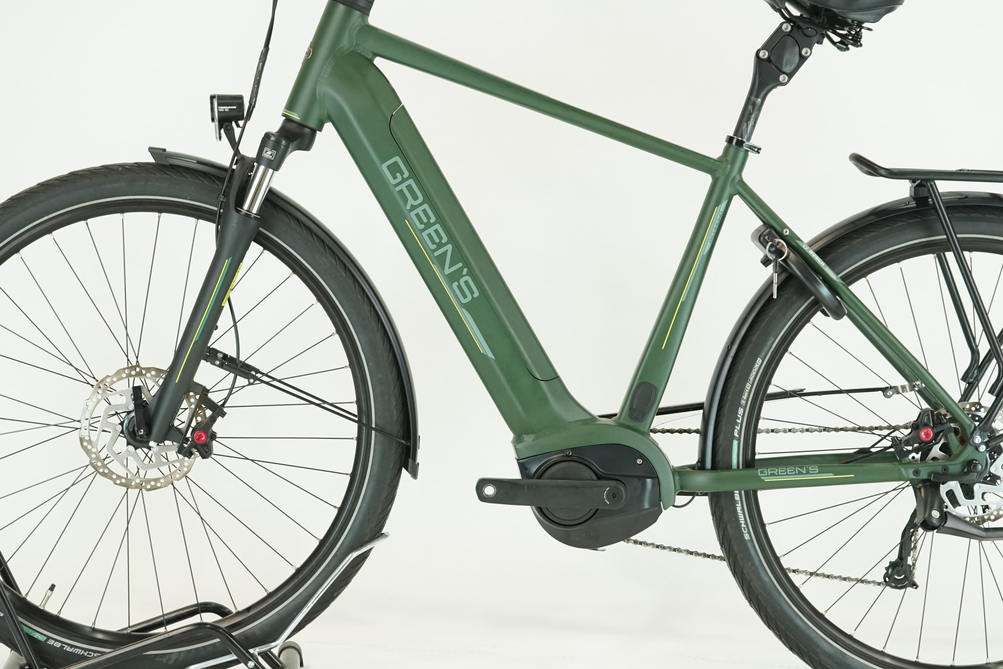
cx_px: 544
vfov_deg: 16.6
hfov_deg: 24.8
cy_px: 273
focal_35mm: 82
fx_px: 2285
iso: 1600
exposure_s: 1/200
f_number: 5
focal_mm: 60
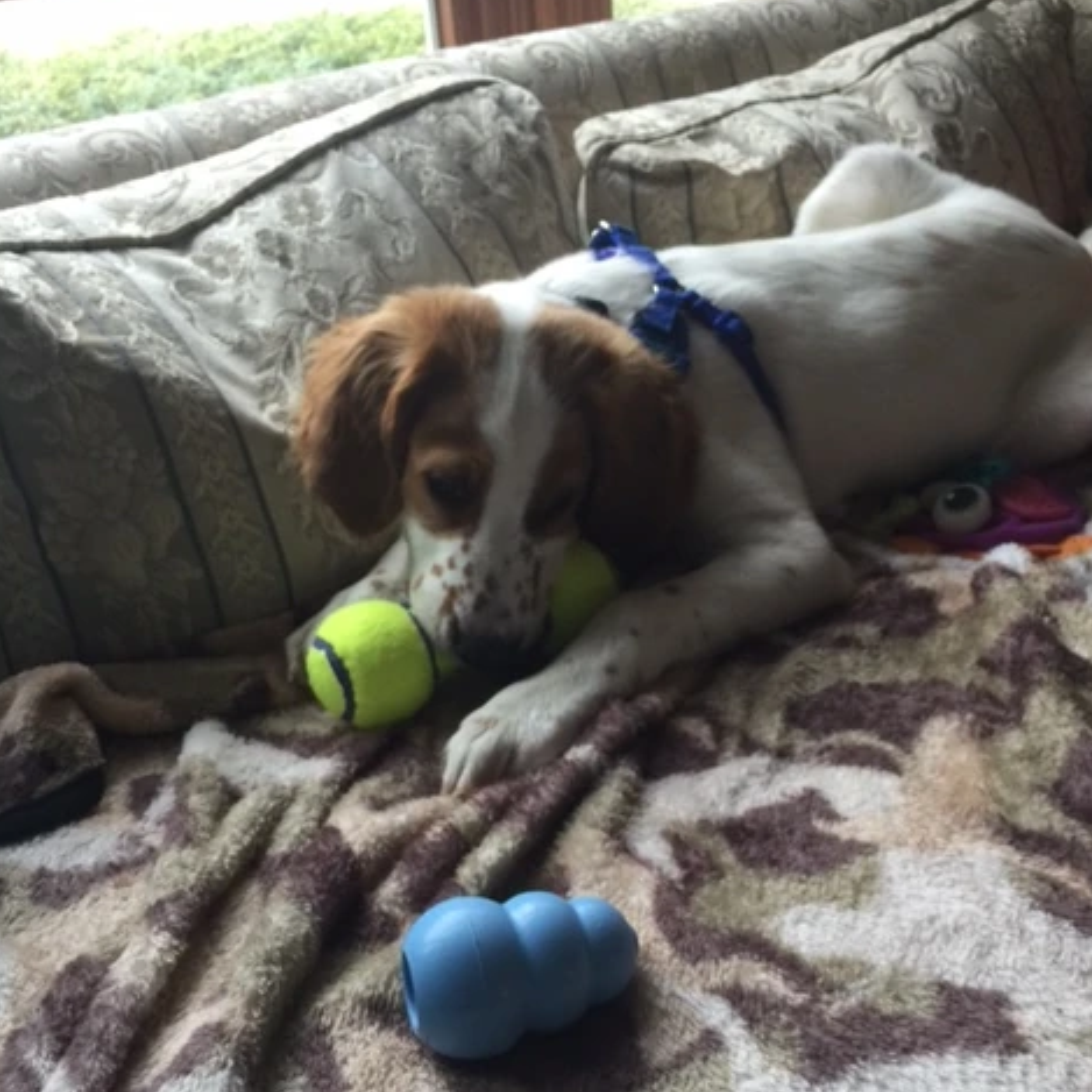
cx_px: 545
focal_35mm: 35
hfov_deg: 47.2
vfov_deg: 47.0
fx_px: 1249
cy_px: 636
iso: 50
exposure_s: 1/30
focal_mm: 4.15
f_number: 2.2
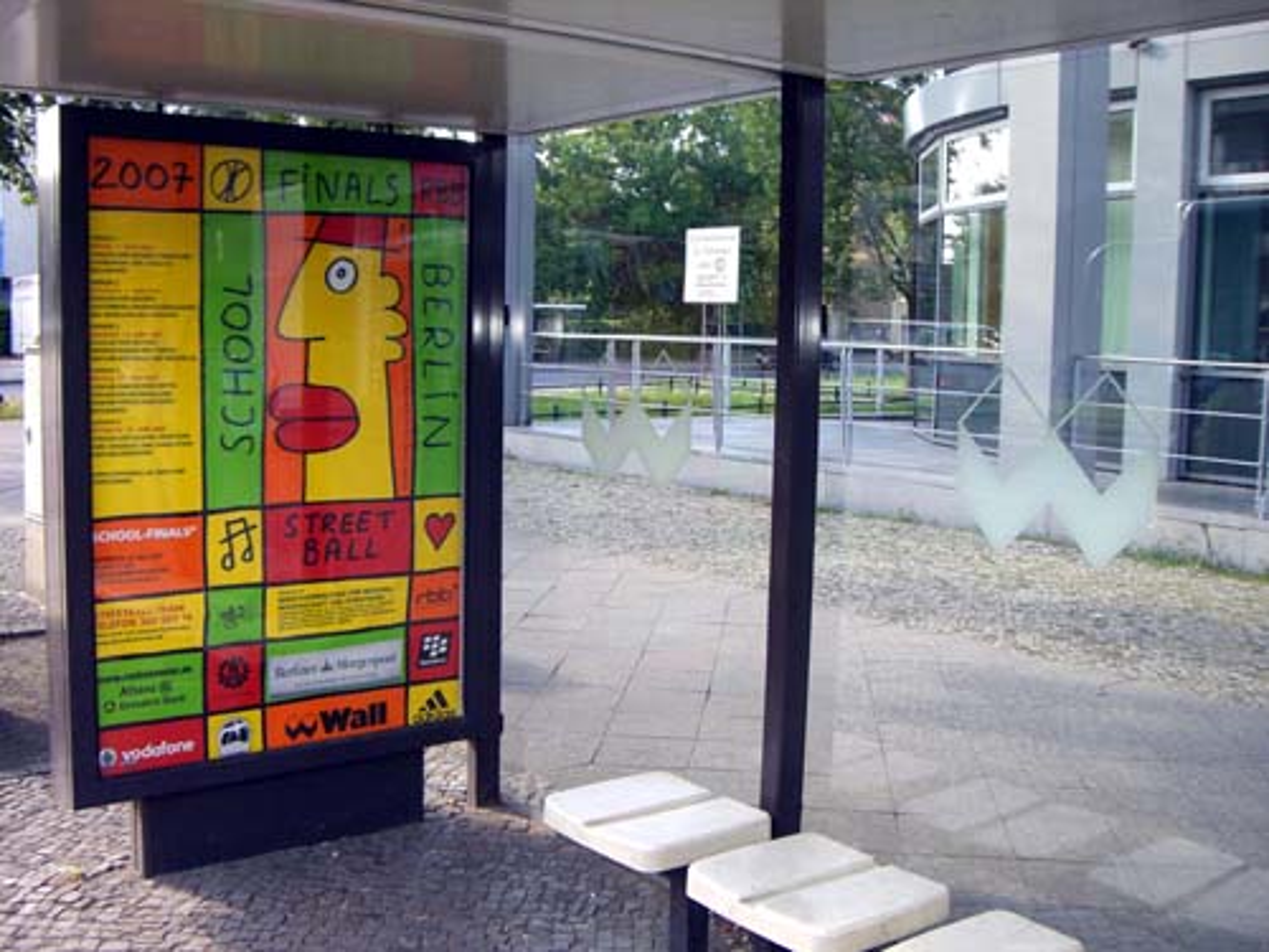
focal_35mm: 38
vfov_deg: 37.7
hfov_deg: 49.0
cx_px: 634
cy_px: 476
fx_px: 1393
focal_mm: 6.2
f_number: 2.7
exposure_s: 1/100
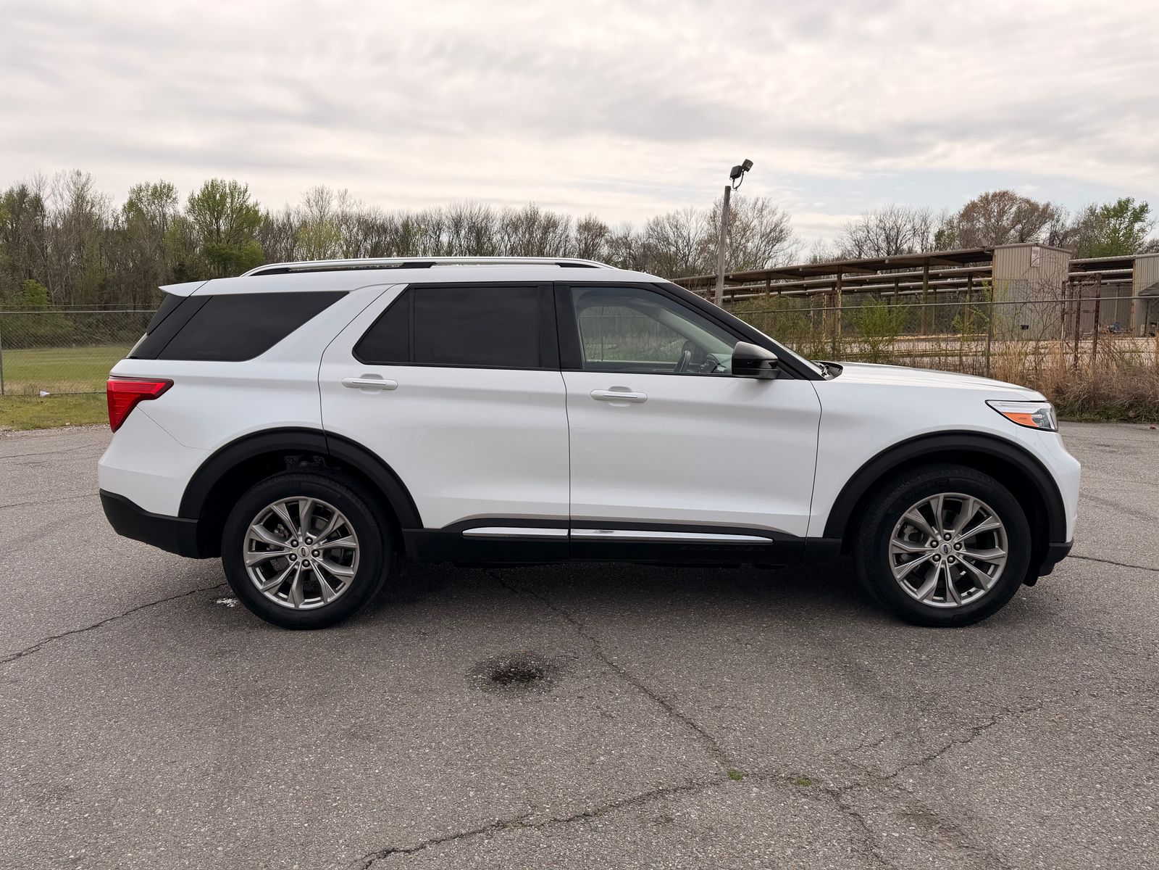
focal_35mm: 24
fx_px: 804
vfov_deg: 56.8
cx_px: 580
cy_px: 435
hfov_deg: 71.6
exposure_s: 1/6711
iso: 80
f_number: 1.78
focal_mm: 6.76
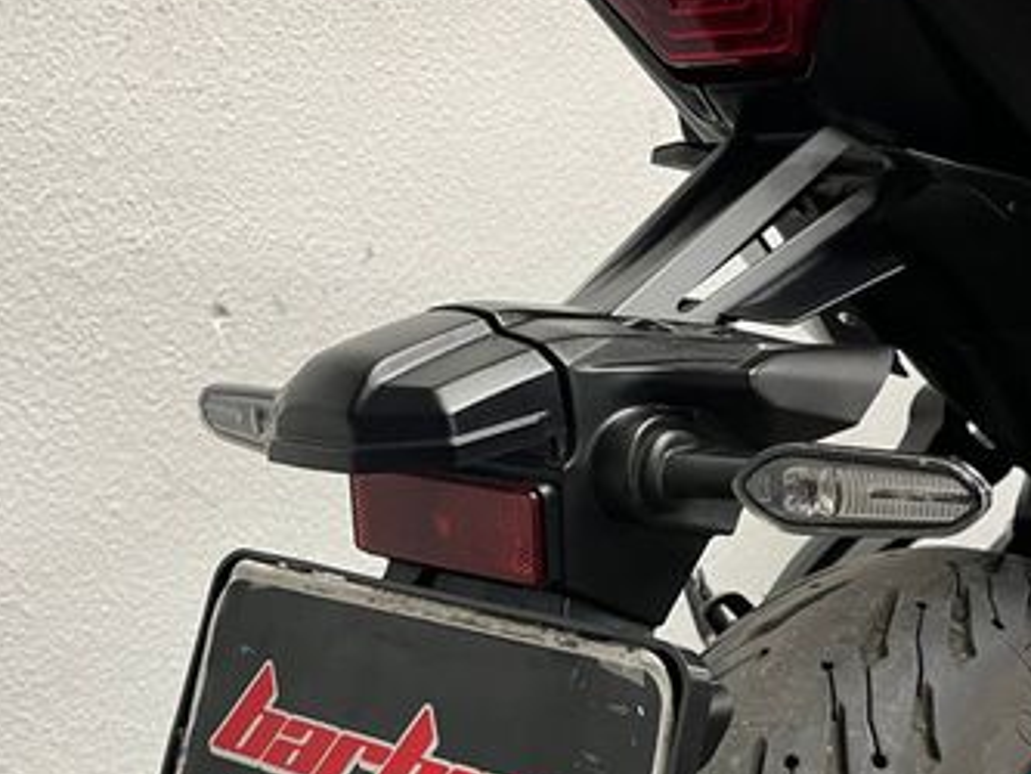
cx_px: 570
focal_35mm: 50
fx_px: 1490
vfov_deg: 29.0
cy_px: 498
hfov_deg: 38.1
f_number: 1.6
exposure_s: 1/50
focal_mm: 5.1
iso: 100
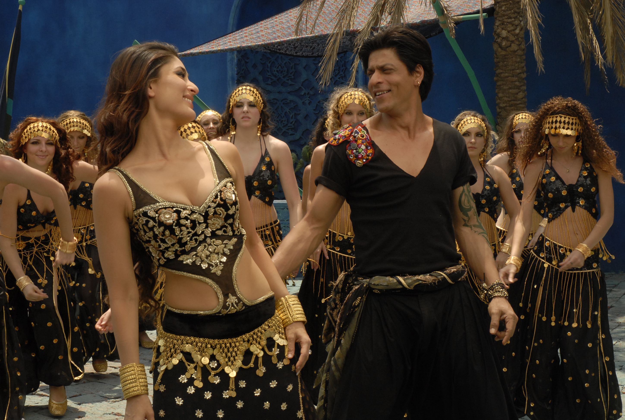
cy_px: 210
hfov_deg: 29.2
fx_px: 1200
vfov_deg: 19.8
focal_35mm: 69
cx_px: 312
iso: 400
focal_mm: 46
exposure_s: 1/250
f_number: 13
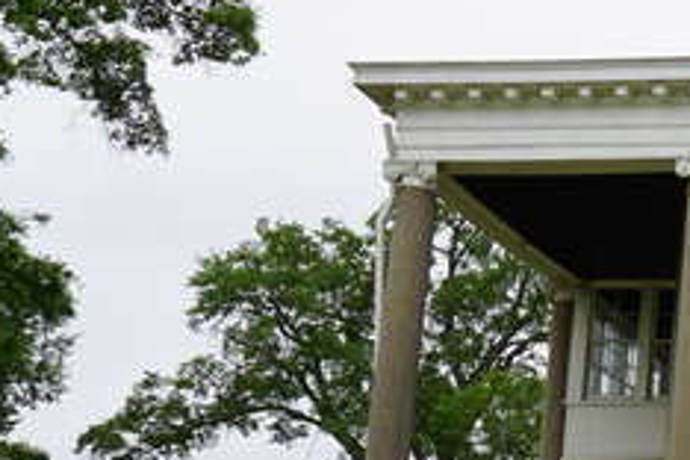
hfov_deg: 20.4
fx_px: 1572
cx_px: 1100
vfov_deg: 16.4
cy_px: 417
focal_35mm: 82
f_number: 8
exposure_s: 1/80
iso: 100
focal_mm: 16
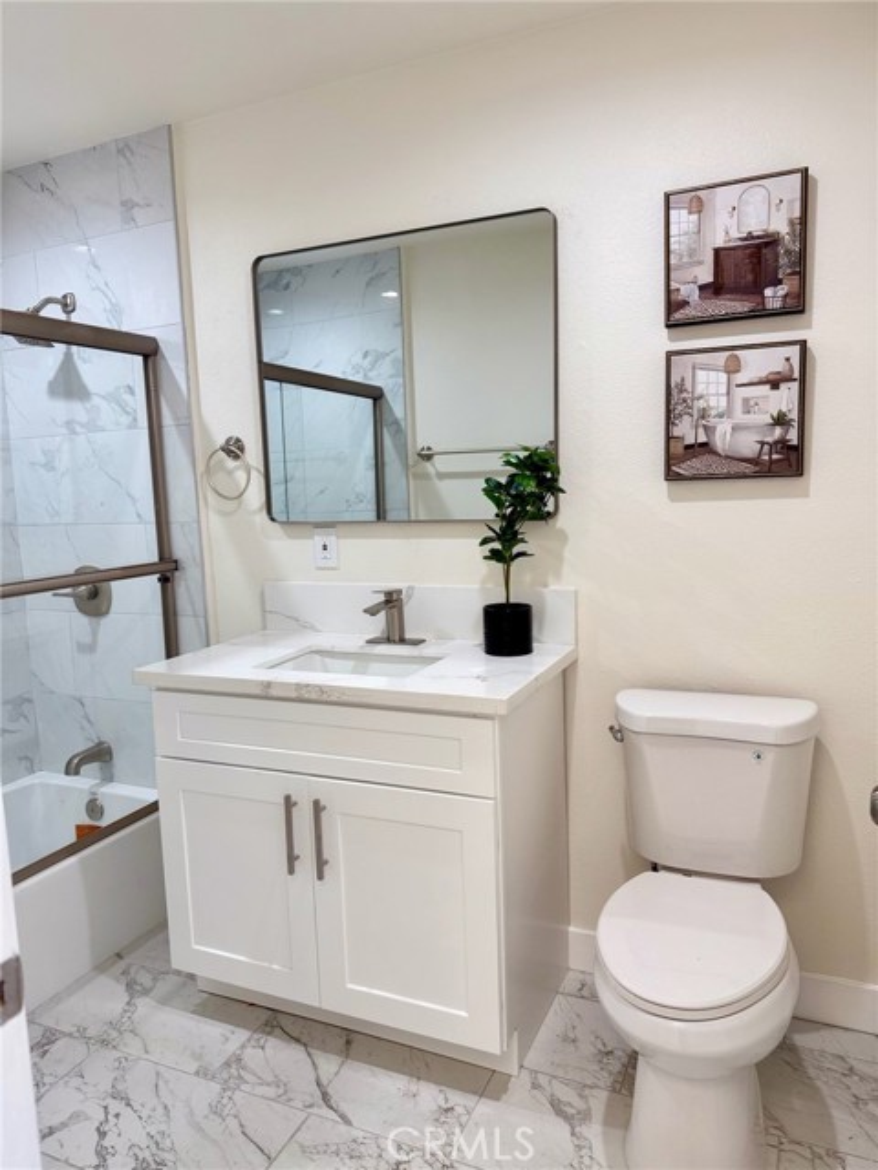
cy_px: 585
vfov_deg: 71.6
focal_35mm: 24
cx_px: 439
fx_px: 812
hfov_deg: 56.8
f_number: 1.78
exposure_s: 1/120
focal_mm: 6.76
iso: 100
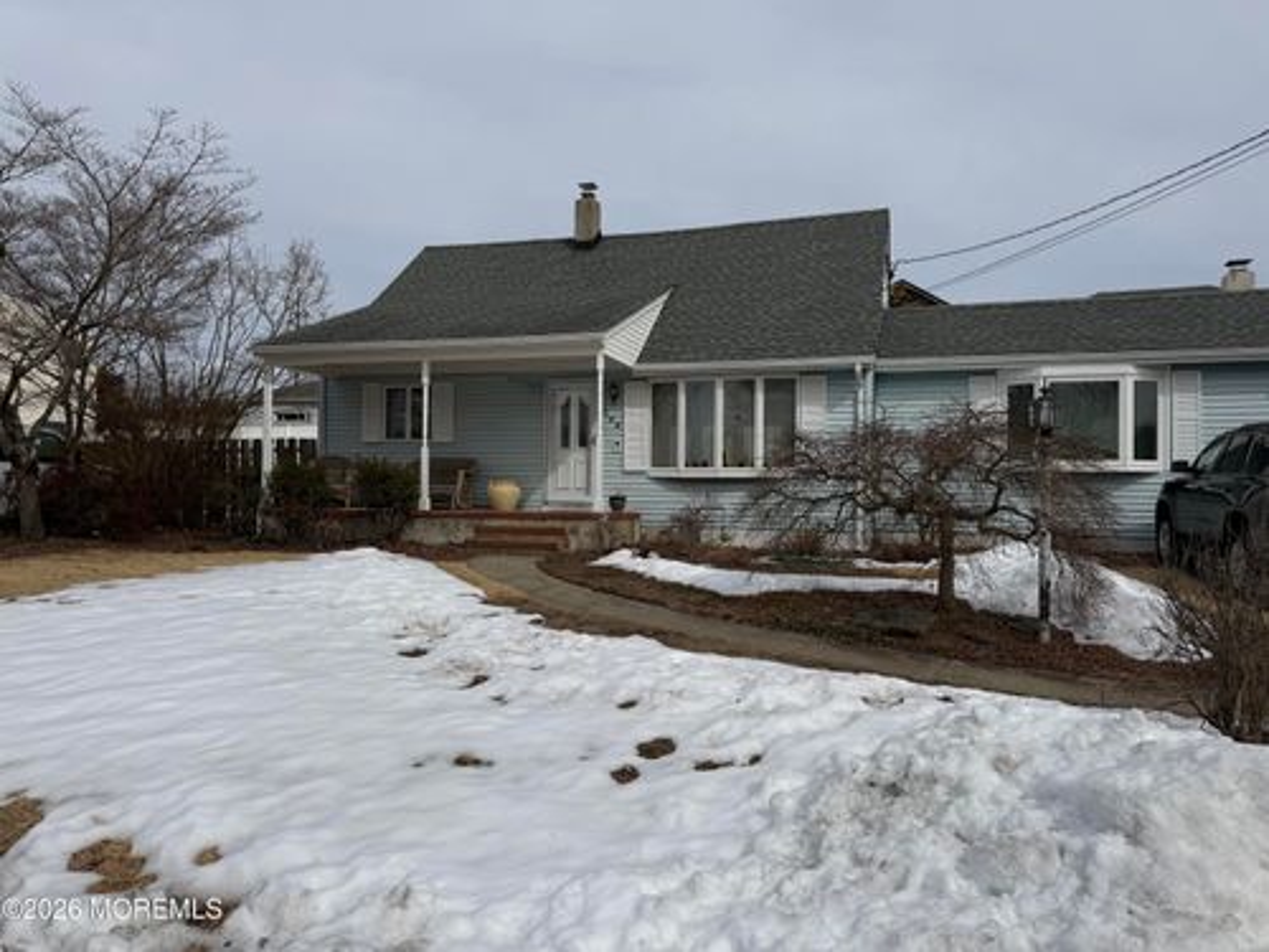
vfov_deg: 56.8
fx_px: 880
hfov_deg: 71.6
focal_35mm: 24
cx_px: 634
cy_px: 476
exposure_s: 1/11905
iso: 80
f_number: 1.78
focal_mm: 6.76
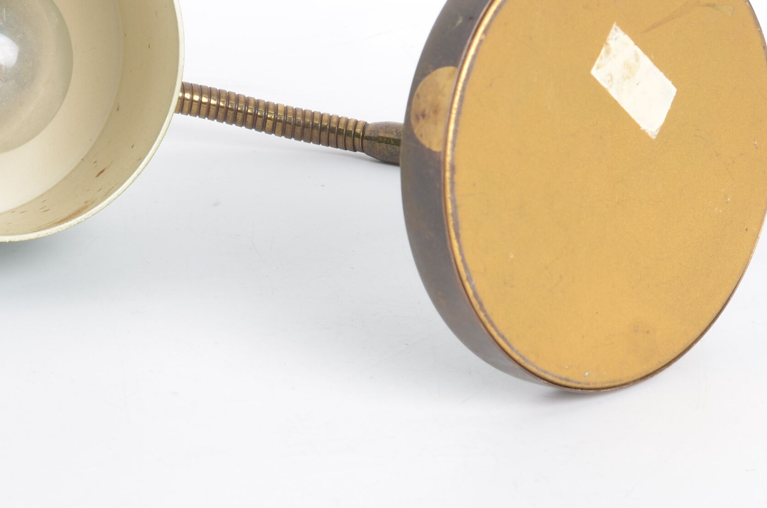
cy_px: 67
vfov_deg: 8.3
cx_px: 271
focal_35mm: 165
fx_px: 3508
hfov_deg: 12.5
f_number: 11
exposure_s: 1/125
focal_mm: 50
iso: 100
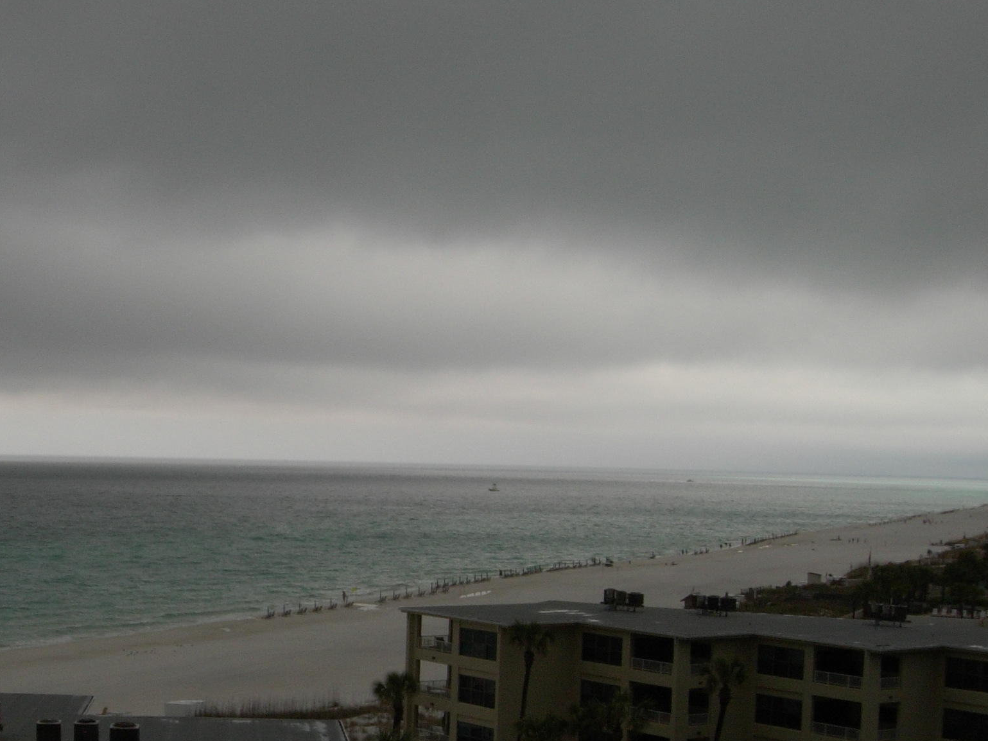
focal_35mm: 64
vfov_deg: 22.7
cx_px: 243
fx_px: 1827
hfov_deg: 29.8
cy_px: 566
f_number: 4.8
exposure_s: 1/1183
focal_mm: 7.8
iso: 79
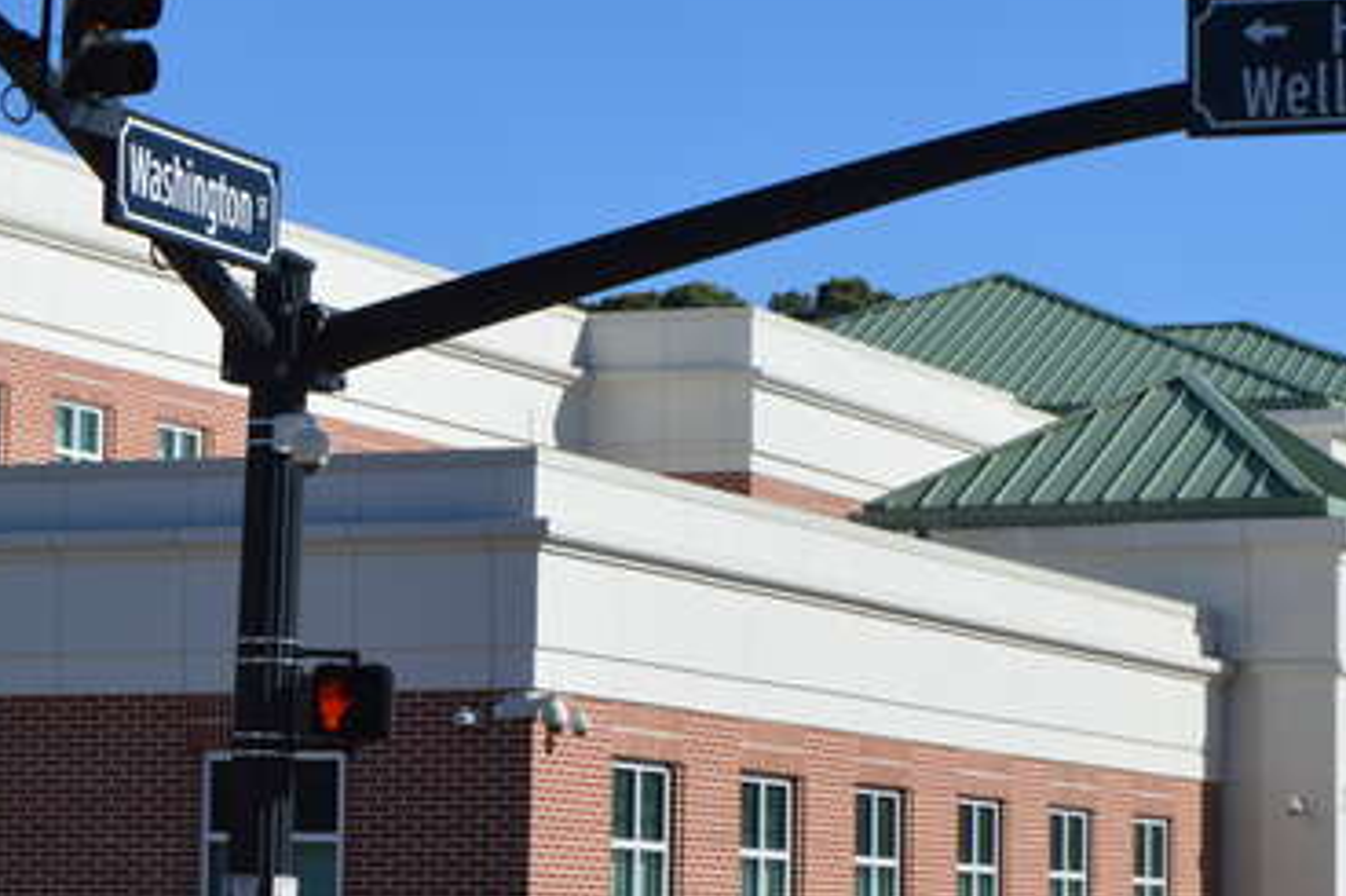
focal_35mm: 124
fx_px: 4634
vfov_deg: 11.0
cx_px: 772
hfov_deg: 16.5
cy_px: 417
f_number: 10
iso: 100
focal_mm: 38
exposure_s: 1/400
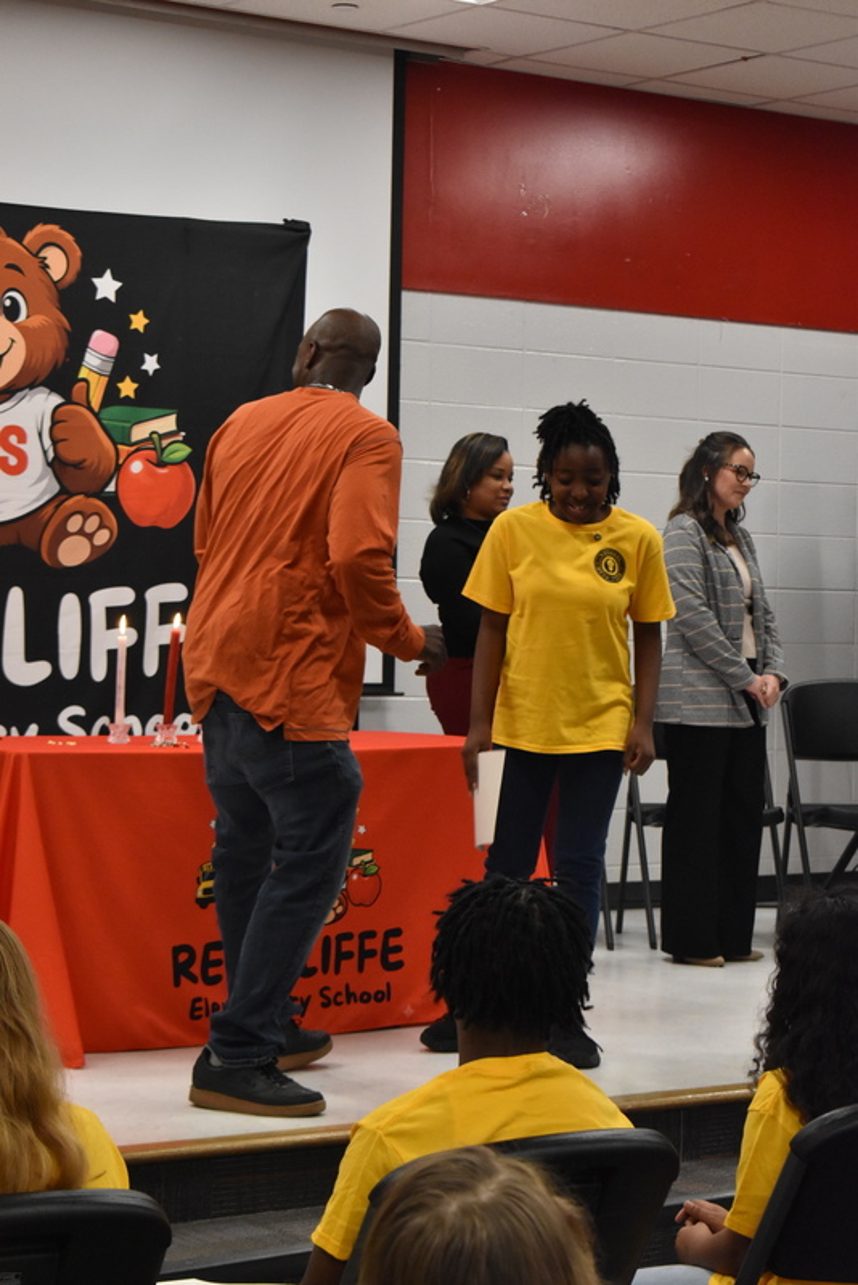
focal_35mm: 82
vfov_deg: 24.6
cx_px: 429
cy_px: 642
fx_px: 2947
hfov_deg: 16.6
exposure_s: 1/100
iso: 3200
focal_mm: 55
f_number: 7.1
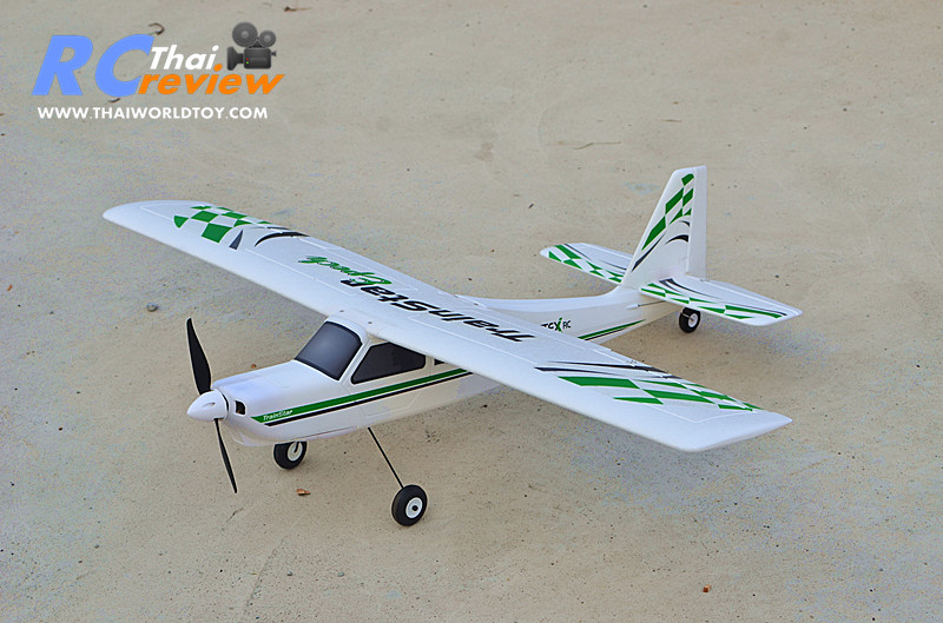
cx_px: 472
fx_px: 2155
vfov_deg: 16.5
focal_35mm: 82
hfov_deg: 24.7
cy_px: 312
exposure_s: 1/80
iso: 100
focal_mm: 55
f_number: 6.3
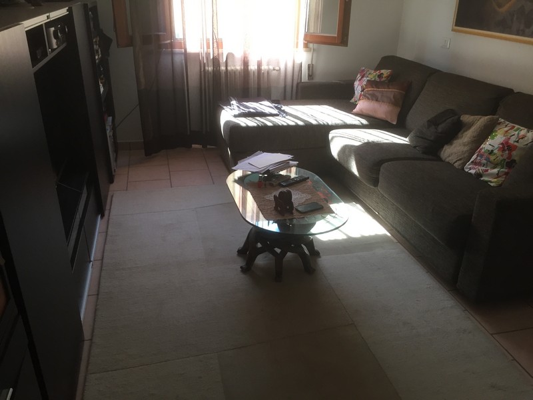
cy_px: 200
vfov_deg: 48.2
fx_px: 447
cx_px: 266
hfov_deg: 61.7
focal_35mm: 29
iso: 64
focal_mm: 4.15
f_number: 2.2
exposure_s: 1/33
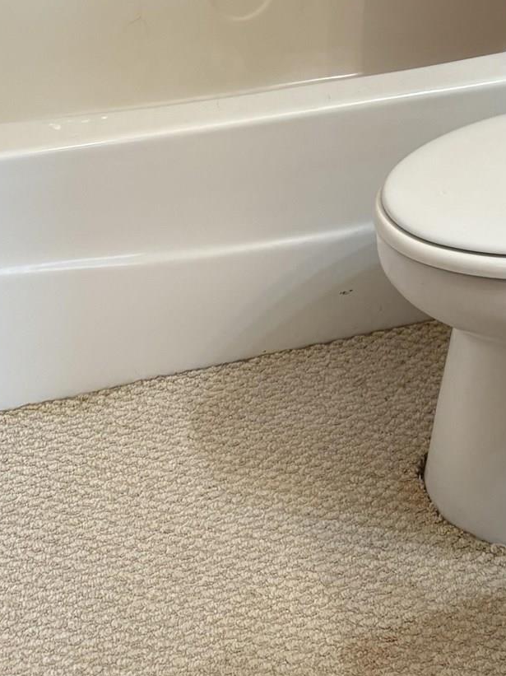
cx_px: 542
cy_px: -191
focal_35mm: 73
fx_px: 1424
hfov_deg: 19.4
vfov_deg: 23.7
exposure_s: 1/60
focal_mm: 5.96
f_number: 1.6
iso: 200
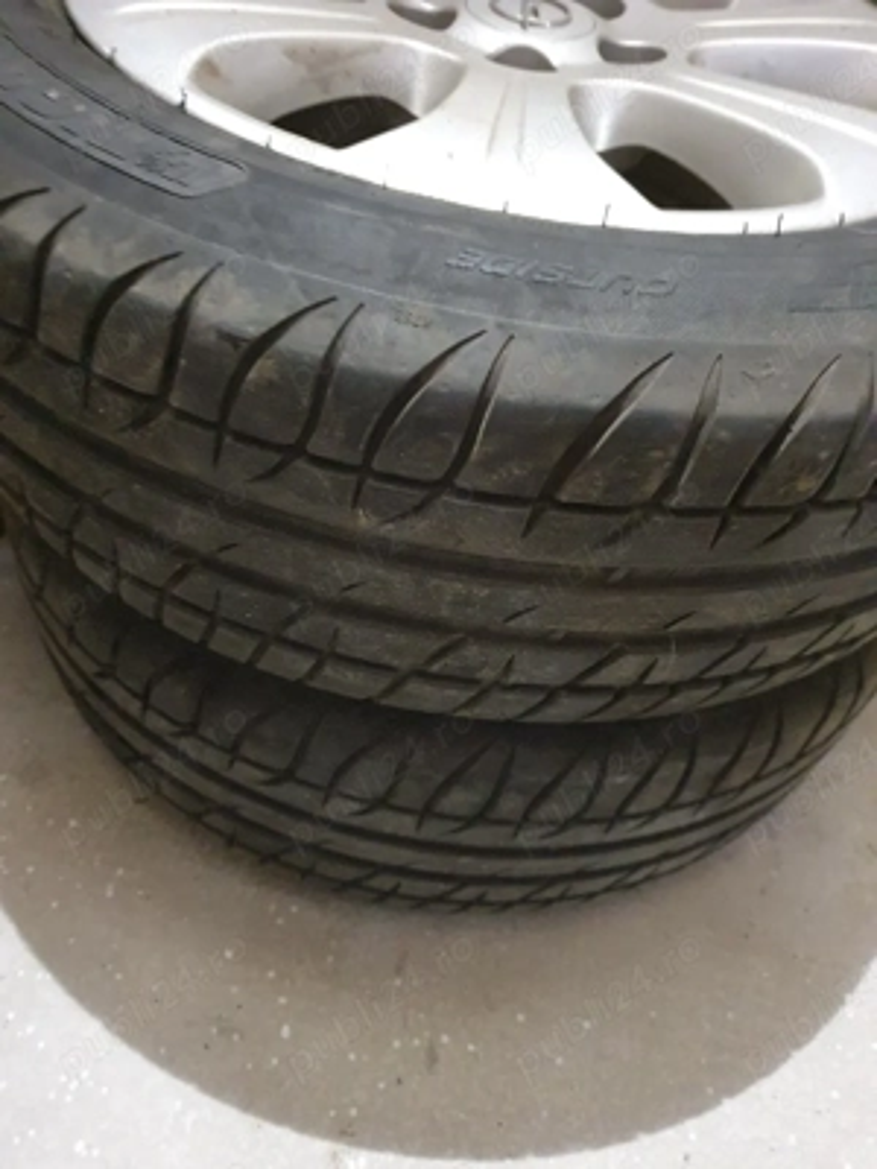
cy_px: 584
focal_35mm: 26
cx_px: 438
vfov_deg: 67.3
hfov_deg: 53.1
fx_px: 878
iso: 640
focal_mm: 4.32
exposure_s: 1/20
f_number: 1.5
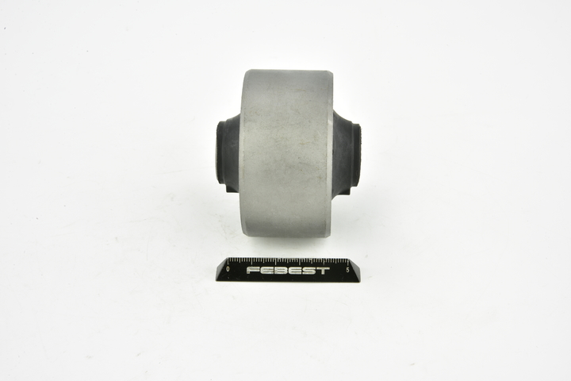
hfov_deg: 33.4
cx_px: 286
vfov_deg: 22.6
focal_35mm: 60
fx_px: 952
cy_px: 190
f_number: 29
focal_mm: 60
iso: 64
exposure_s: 1/2
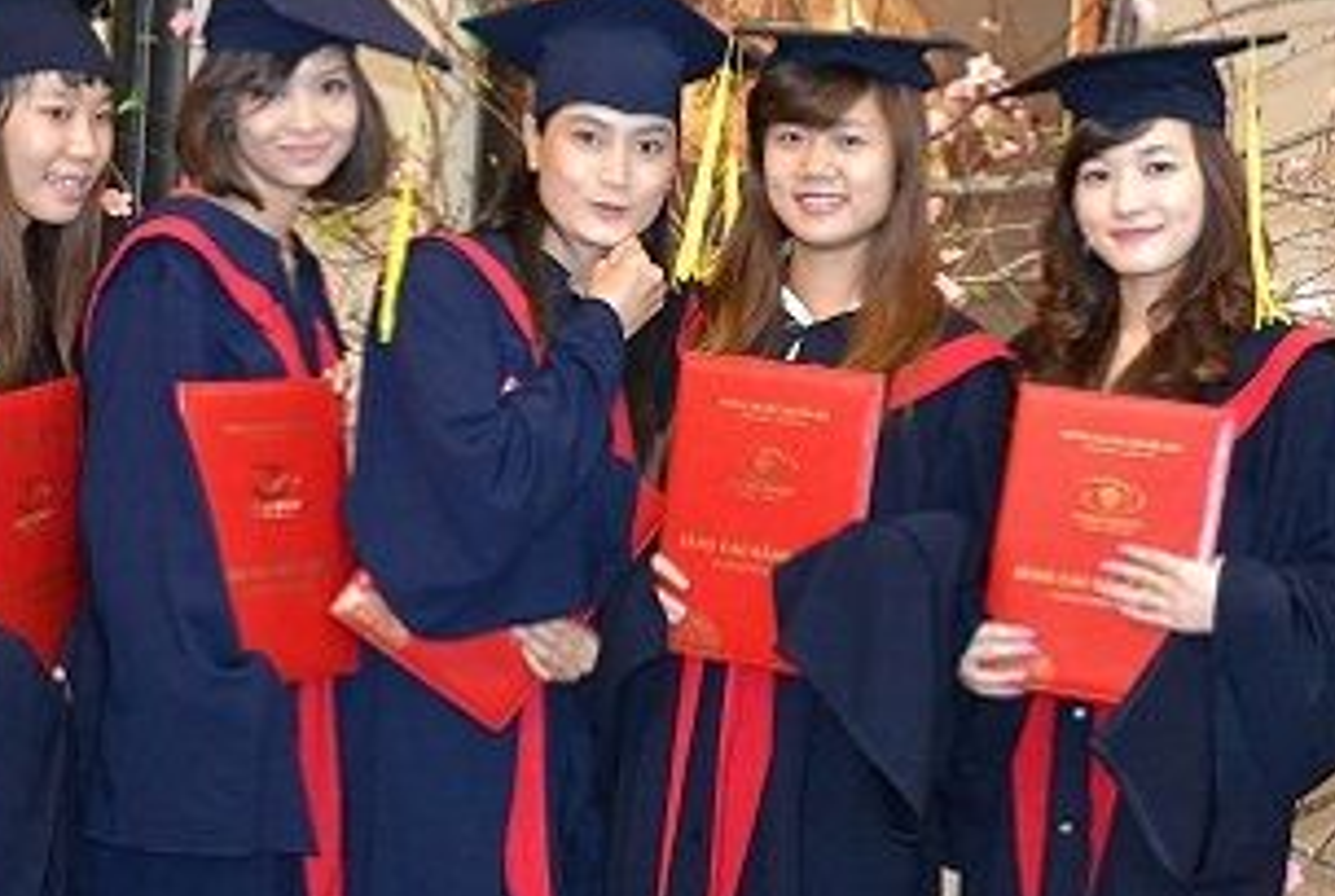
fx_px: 1821
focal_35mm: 49
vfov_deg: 27.6
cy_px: 402
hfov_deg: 40.2
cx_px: 575
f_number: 4
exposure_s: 1/60
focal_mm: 22
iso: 3200
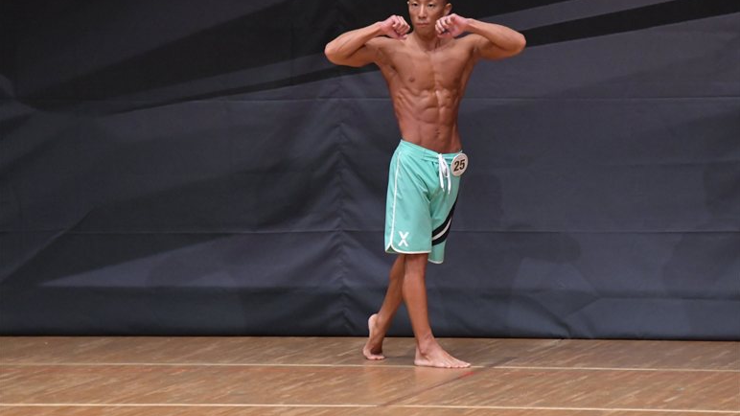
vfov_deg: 3.7
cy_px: 174
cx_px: 370
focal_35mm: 331
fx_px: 6494
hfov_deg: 6.5
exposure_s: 1/400
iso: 6400
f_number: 5.6
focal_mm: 210
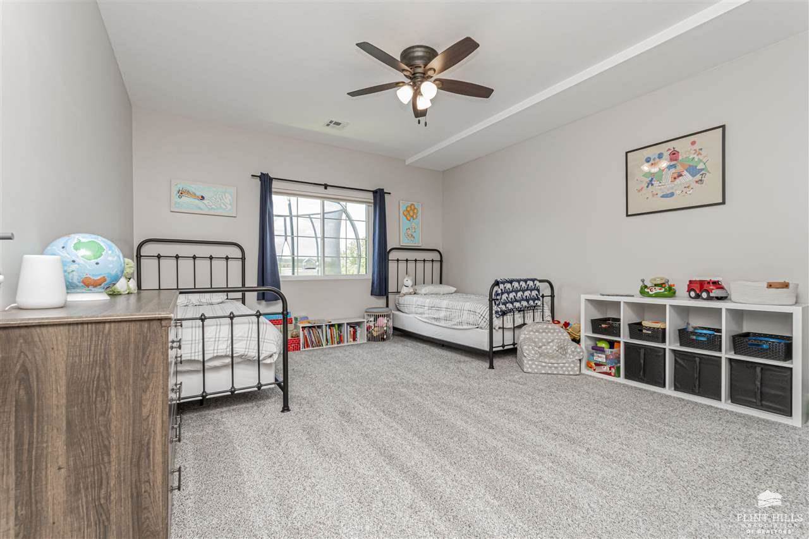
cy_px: 270
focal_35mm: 15
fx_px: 337
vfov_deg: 77.3
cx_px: 404
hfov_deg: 100.4
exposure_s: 1/60
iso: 800
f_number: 10
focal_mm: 10
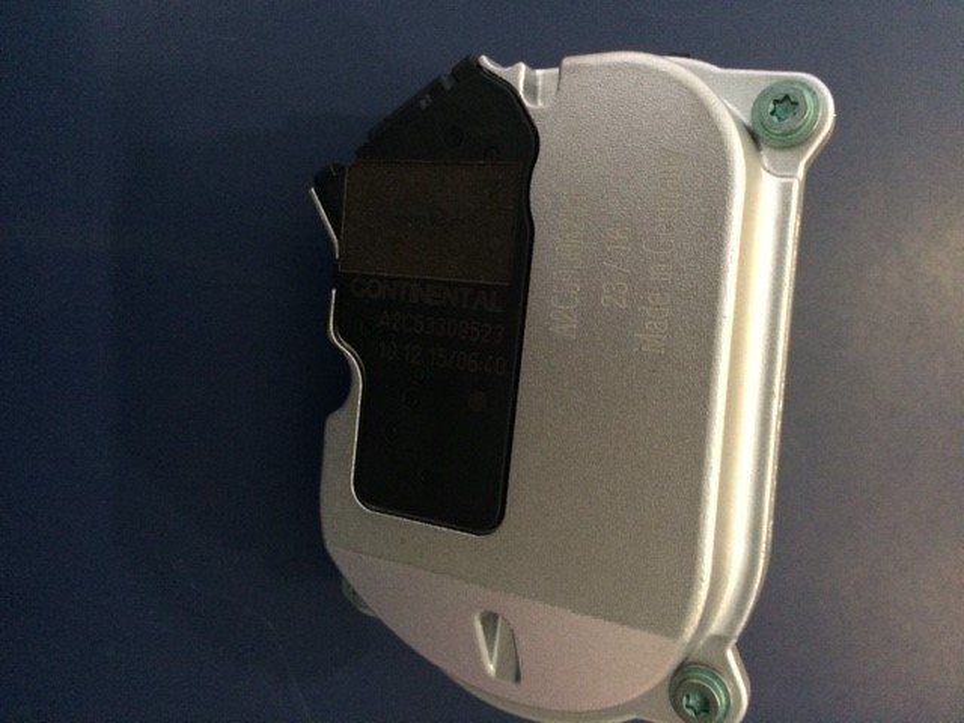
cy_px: 362
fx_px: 808
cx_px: 482
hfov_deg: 61.7
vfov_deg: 48.2
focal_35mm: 29
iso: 320
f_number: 2.2
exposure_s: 1/17
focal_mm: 4.15
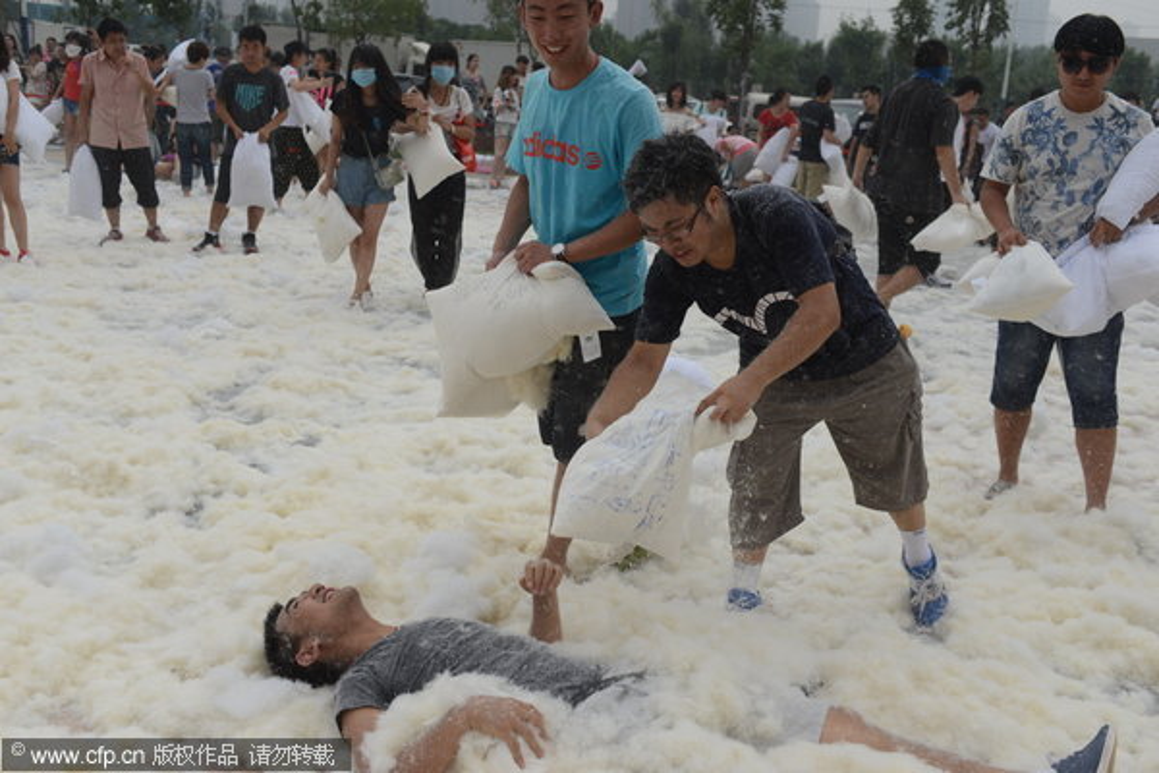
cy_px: 386
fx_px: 1127
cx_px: 580
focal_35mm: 35
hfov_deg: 54.4
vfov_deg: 37.9
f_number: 5
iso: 200
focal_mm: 35
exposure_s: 1/2500
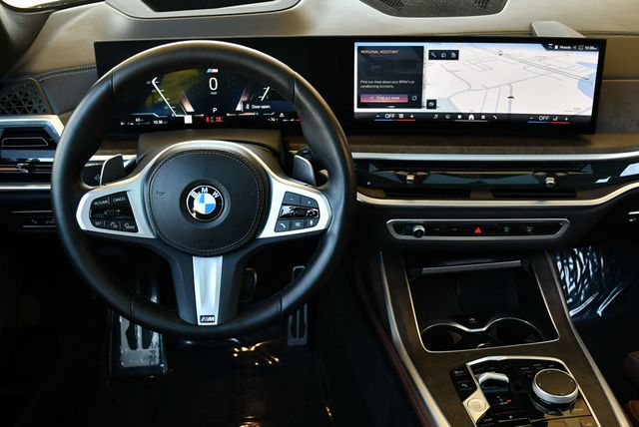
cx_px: 320
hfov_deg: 53.1
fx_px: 640
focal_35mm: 36
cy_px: 214
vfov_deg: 36.9
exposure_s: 1/250
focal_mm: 18
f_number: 3.5
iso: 640
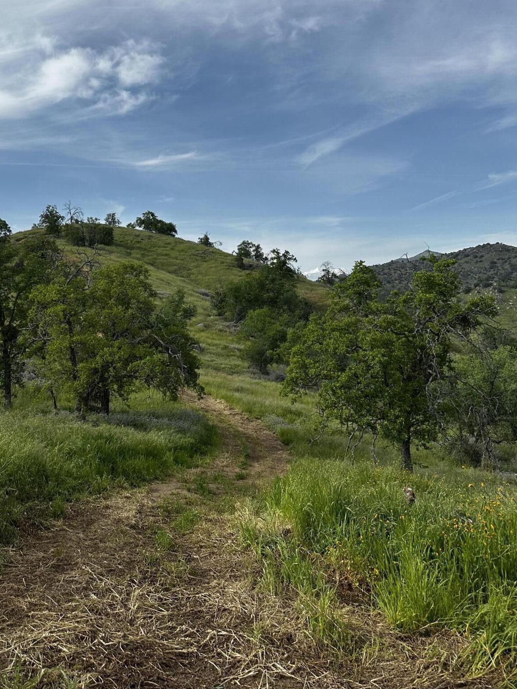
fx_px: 617
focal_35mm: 31
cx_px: 196
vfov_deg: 57.7
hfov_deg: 45.1
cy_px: 259
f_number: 1.78
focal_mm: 6.86
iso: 80
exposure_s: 1/5263
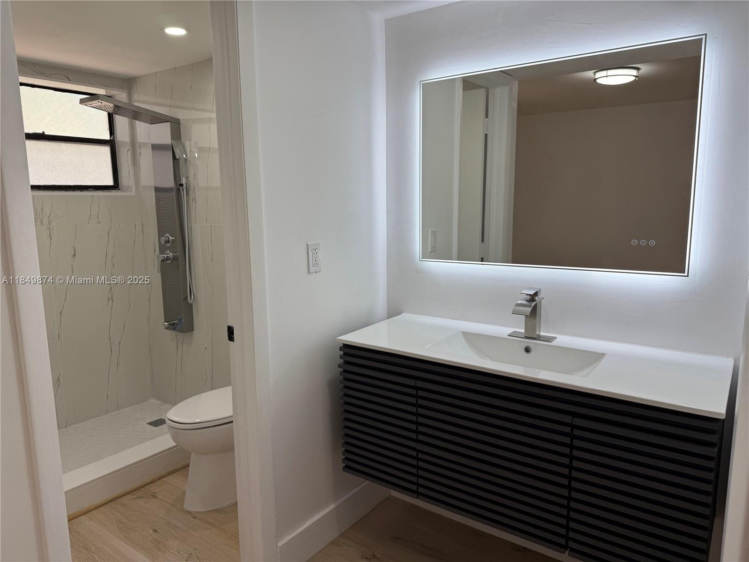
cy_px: 281
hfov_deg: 71.6
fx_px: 519
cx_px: 374
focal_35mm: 24
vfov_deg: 56.8
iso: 64
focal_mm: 6.76
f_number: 1.78
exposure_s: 1/198
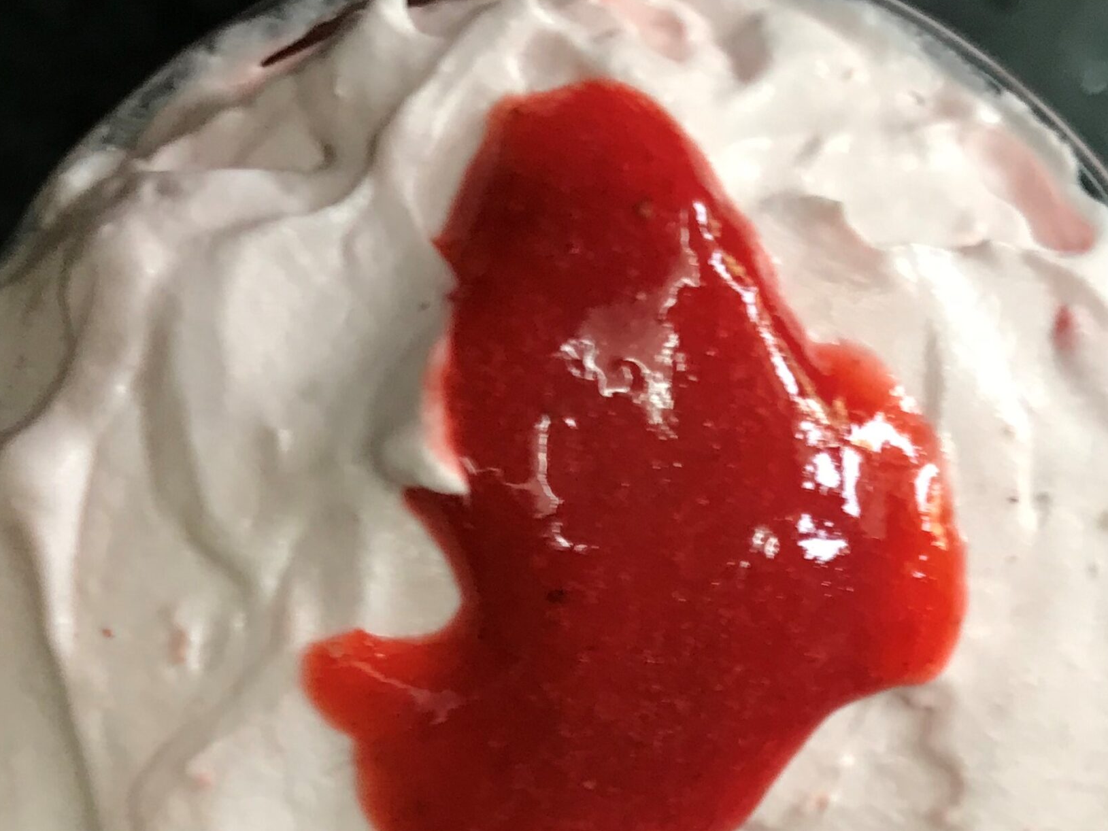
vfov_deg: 32.5
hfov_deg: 42.9
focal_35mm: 44
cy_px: 579
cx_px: 603
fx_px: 1408
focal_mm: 3.99
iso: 40
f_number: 1.8
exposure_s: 1/20
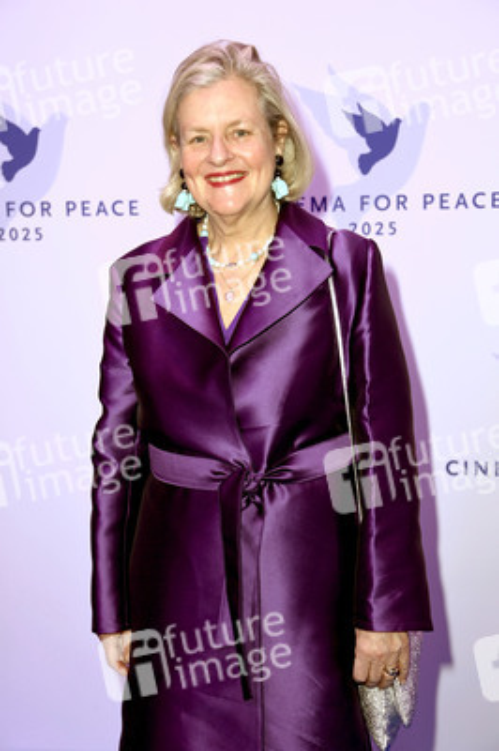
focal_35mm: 65
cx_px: 250
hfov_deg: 20.9
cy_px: 376
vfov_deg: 31.0
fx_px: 1354
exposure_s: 1/250
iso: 500
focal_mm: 65
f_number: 5.6
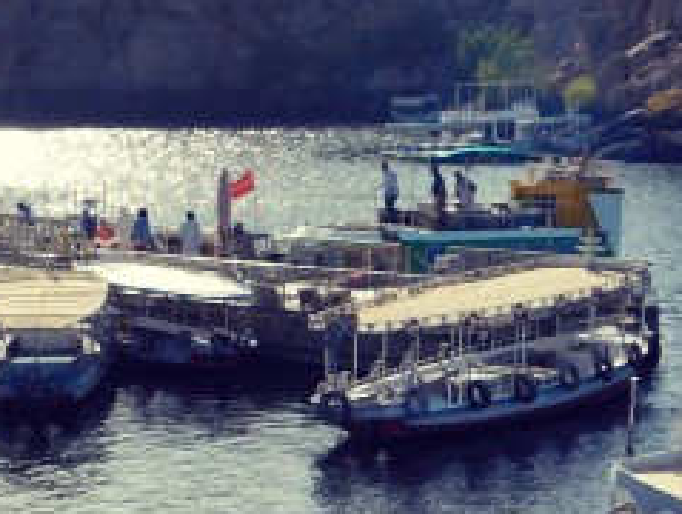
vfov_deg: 15.8
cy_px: 258
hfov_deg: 20.8
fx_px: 1855
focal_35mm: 94
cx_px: 357
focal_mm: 8
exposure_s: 1/400
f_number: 7.4
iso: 125
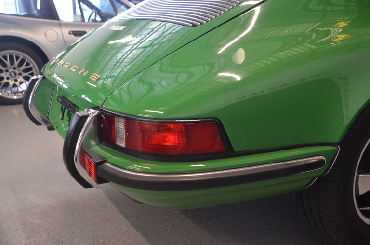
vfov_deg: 36.7
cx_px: 185
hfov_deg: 53.2
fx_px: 369
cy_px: 122
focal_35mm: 36
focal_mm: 24
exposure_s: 1/30
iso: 2200
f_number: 3.8
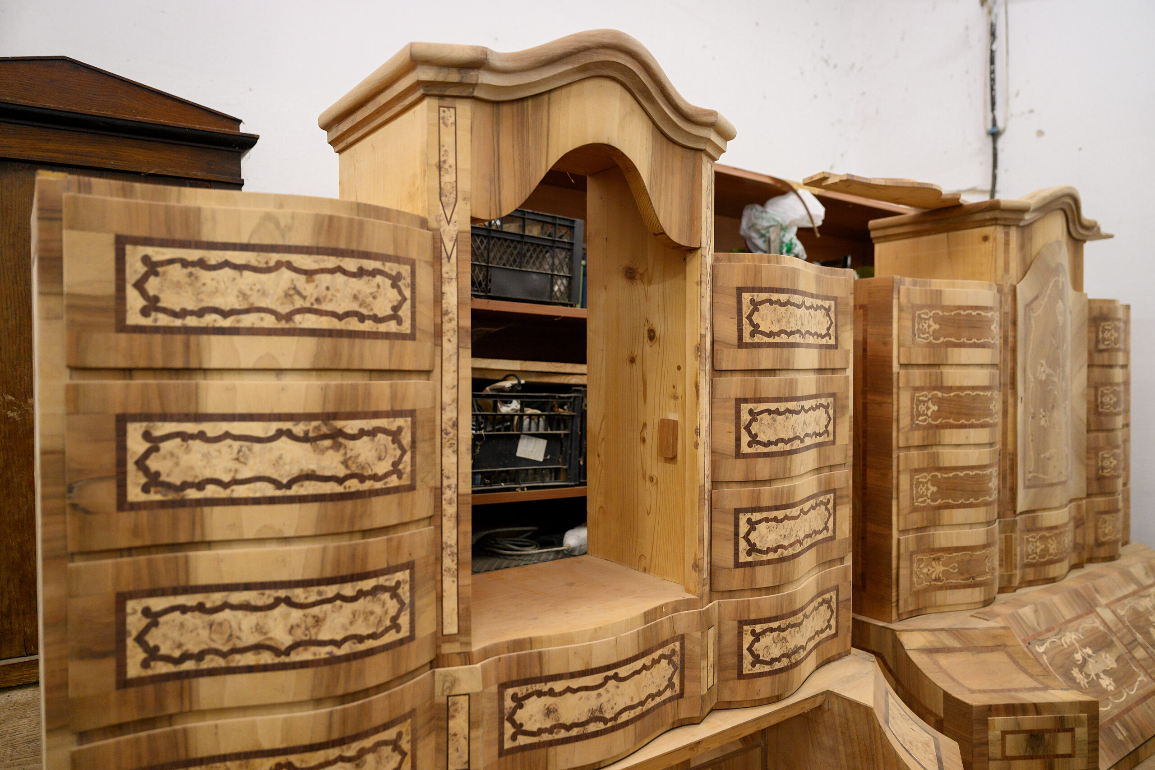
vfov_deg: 53.1
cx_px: 578
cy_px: 385
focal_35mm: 24
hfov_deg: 73.7
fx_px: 770
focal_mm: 24
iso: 1600
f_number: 3.2
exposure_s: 1/80
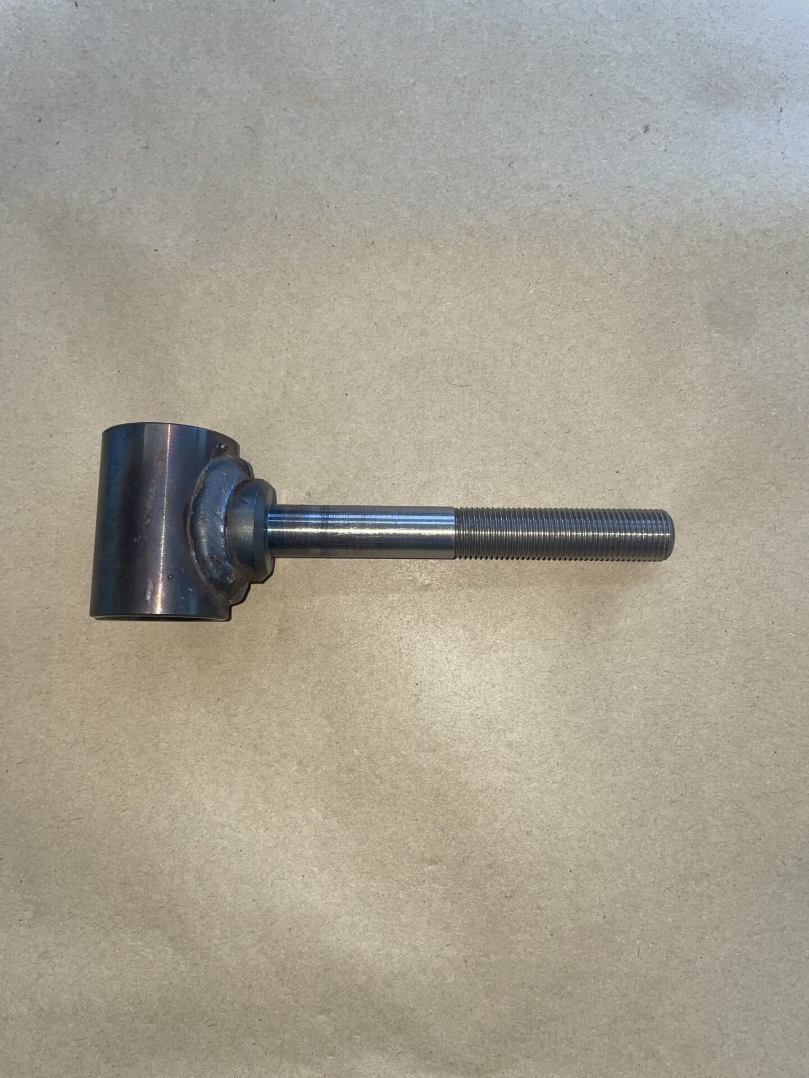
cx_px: 404
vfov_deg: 67.3
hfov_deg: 53.1
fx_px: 810
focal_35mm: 26
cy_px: 539
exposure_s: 1/376
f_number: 1.6
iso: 32
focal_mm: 4.2
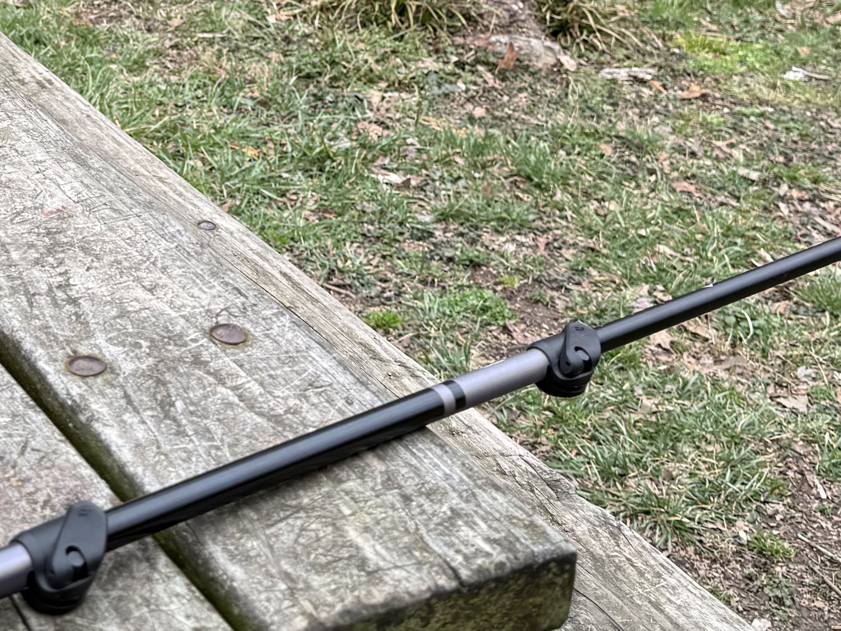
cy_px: -116
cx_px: 128
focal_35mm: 70
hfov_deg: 27.0
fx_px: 1701
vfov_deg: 19.8
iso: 80
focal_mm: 6.76
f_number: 1.78
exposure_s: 1/979
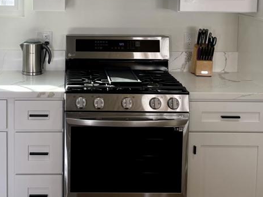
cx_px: 76
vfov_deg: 24.5
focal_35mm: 58
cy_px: 19
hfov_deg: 32.8
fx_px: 441
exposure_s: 1/174
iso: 40
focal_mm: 5.1
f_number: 1.6
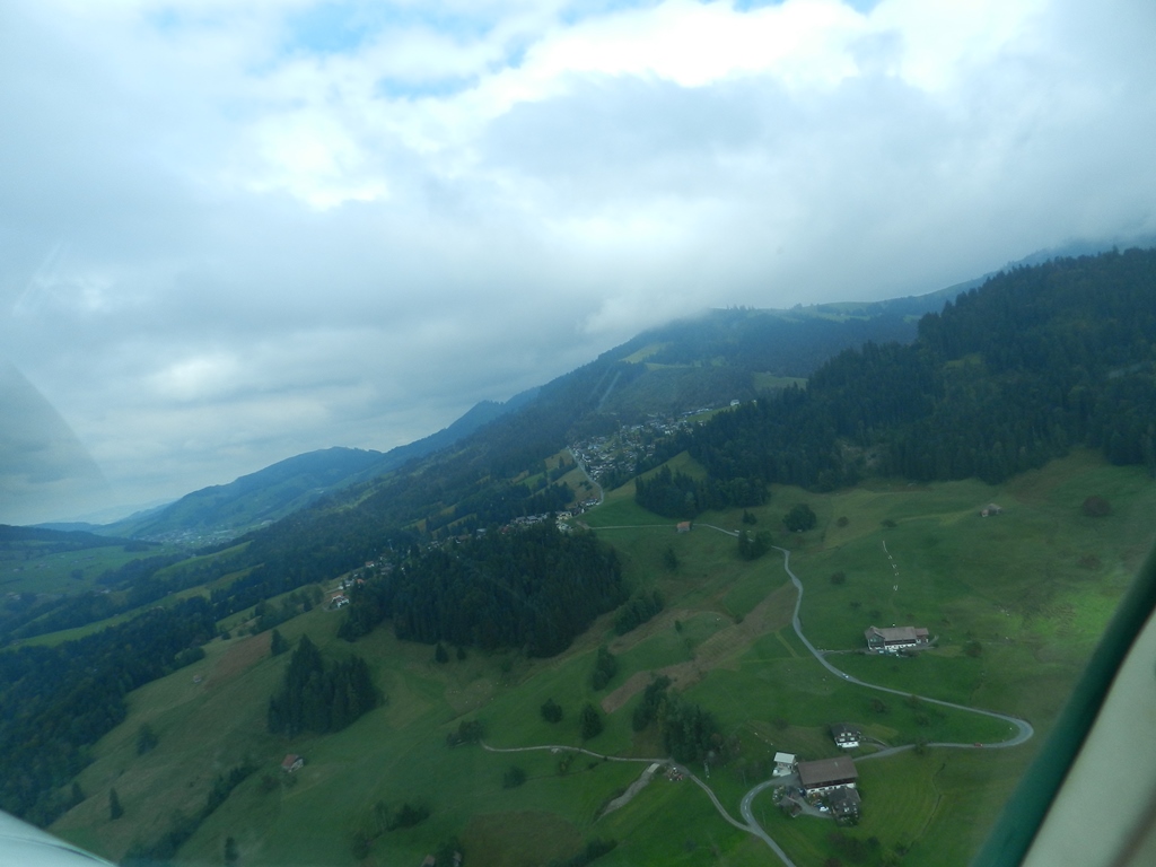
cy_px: 434
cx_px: 578
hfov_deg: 73.9
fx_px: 768
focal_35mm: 23
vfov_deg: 58.9
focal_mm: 4
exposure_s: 1/1000
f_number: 3.4
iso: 160
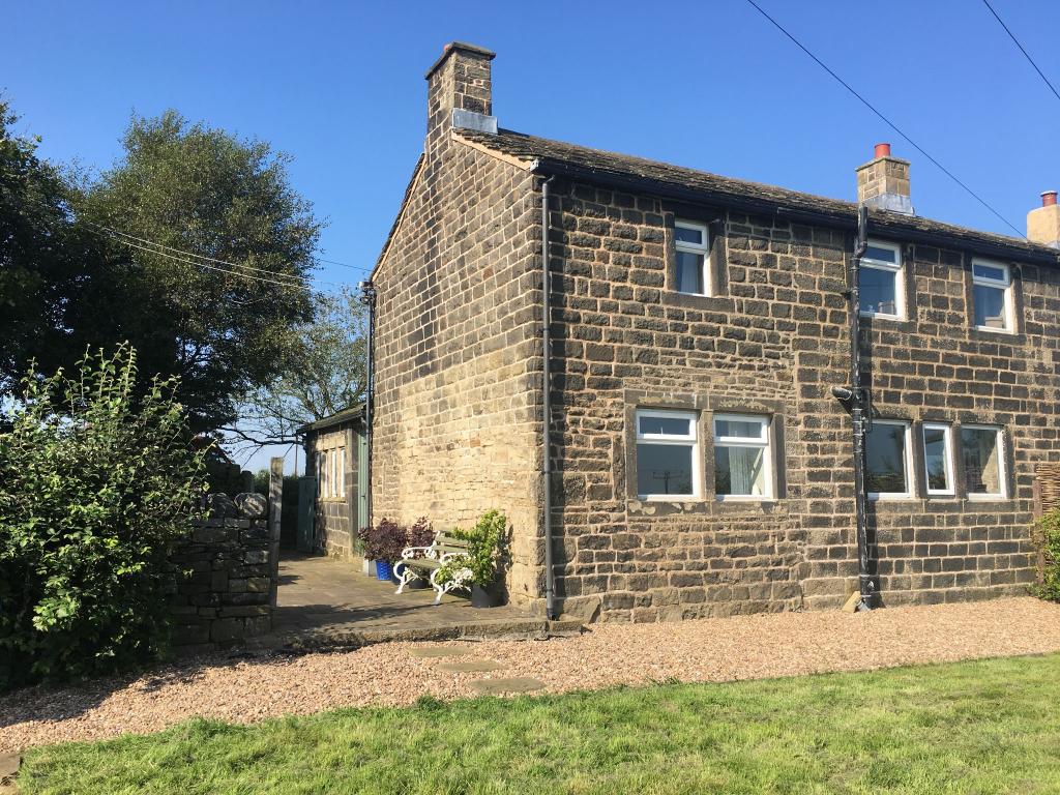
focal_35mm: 29
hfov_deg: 61.7
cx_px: 530
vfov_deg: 48.2
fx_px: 888
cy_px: 398
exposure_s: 1/986
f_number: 2.2
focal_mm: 4.15
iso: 25
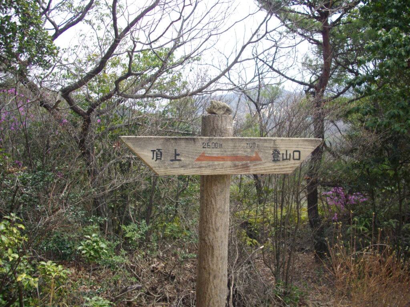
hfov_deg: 50.1
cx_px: 205
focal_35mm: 37
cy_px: 154
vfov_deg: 38.7
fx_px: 438
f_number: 5.6
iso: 100
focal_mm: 6.2
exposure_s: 1/160
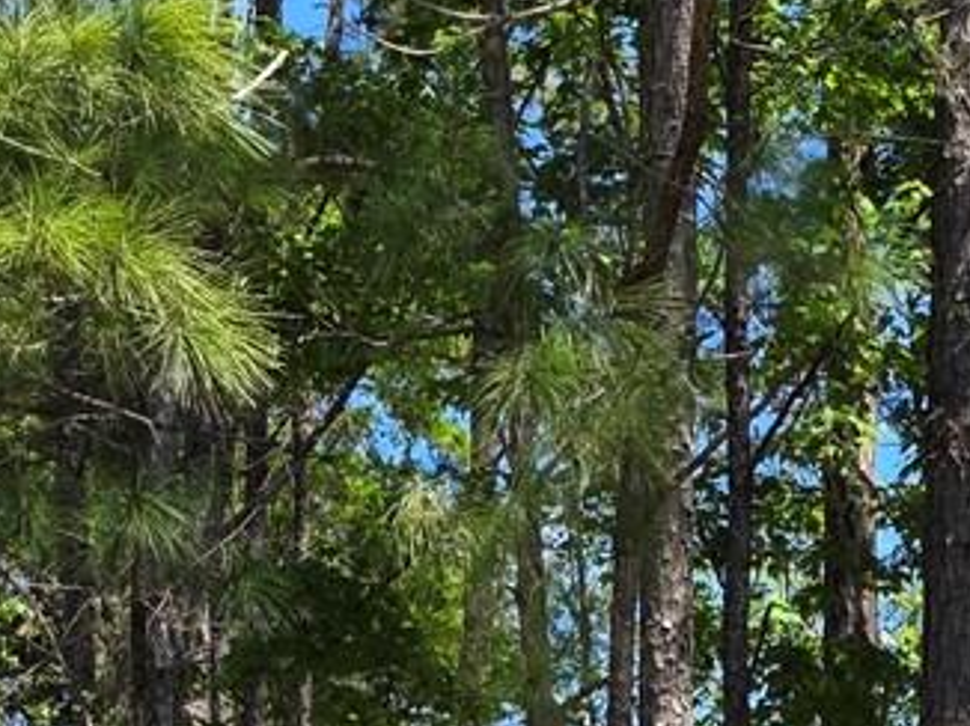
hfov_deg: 17.4
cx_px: 458
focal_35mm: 113
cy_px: 1324
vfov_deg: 12.0
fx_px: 3164
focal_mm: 6.3
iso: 80
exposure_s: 1/2476
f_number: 1.7
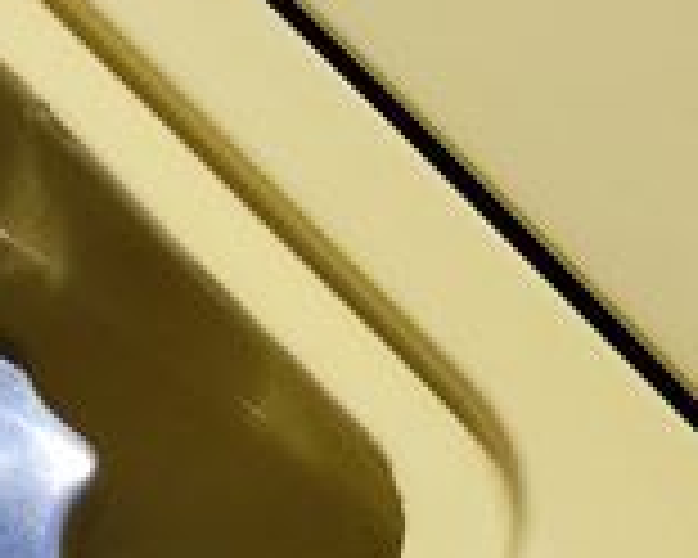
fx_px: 2004
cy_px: 360
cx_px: -131
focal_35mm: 97
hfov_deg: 18.7
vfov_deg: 15.8
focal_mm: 6.7
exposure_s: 1/2866
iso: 16
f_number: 1.8
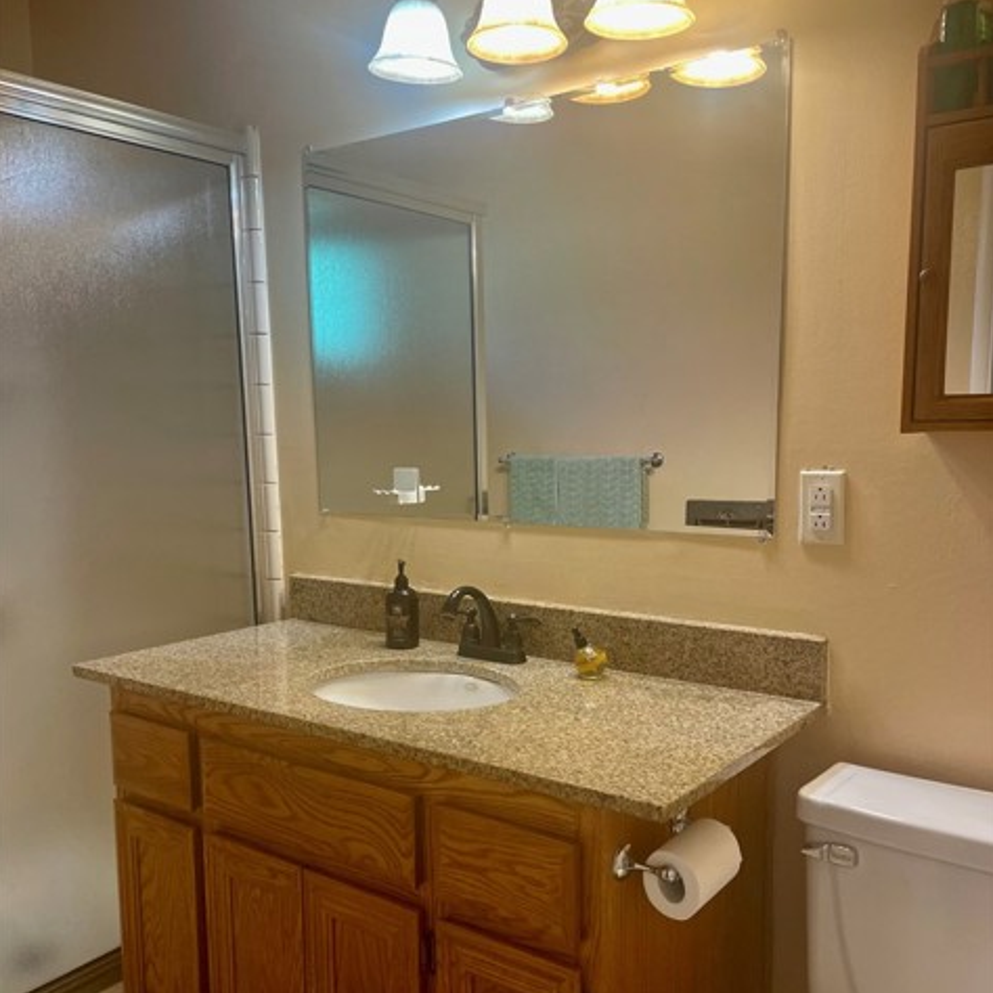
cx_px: 499
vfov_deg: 52.4
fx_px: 1006
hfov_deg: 52.5
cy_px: 561
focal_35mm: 31
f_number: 1.6
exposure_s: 1/60
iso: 80
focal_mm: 4.2
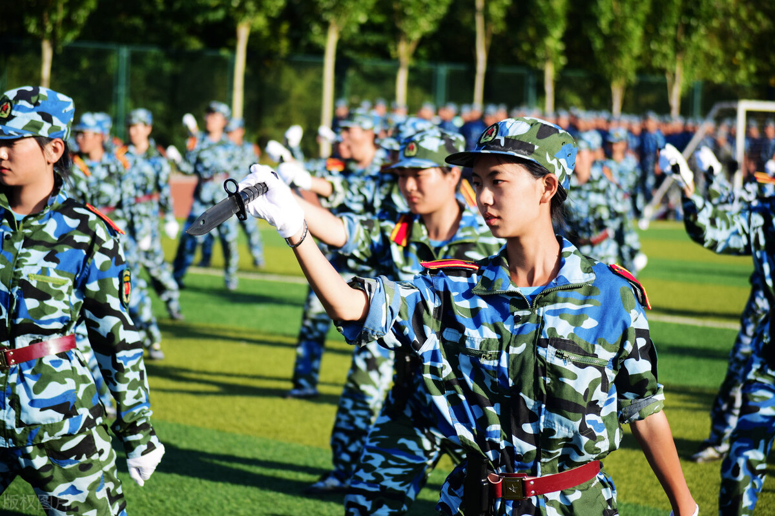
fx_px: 2324
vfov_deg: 12.7
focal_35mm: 108
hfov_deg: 18.9
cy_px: 258
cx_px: 388
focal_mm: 72
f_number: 4.2
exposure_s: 1/400
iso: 100
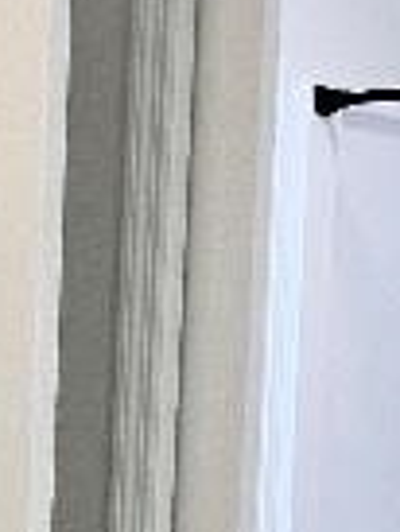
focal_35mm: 97
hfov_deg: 14.4
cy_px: 435
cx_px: -179
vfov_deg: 20.0
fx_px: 1492
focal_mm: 1.57
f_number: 1.8
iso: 100
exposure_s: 1/120
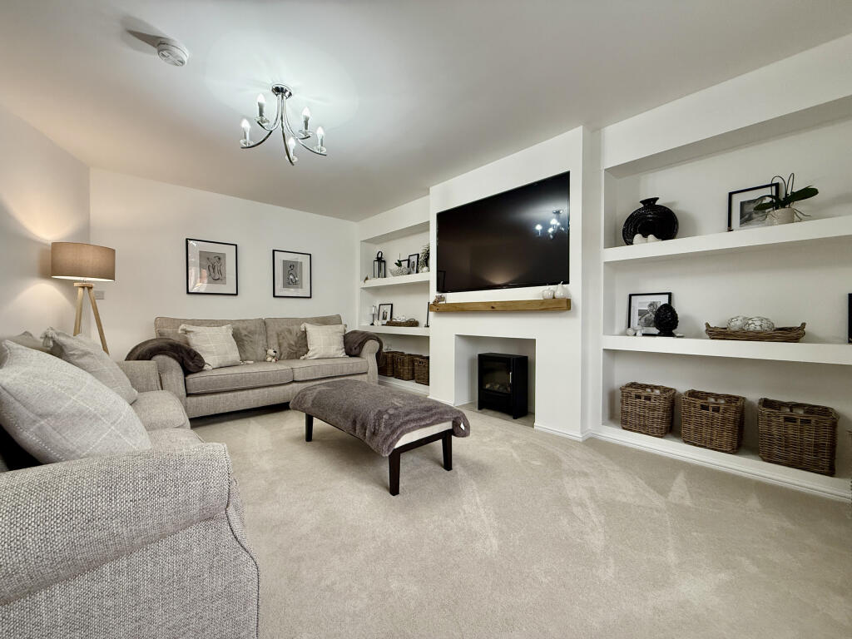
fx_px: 345
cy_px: 320
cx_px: 426
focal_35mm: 14
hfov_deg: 102.1
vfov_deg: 85.7
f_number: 2.2
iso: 320
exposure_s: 1/100
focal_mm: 2.22
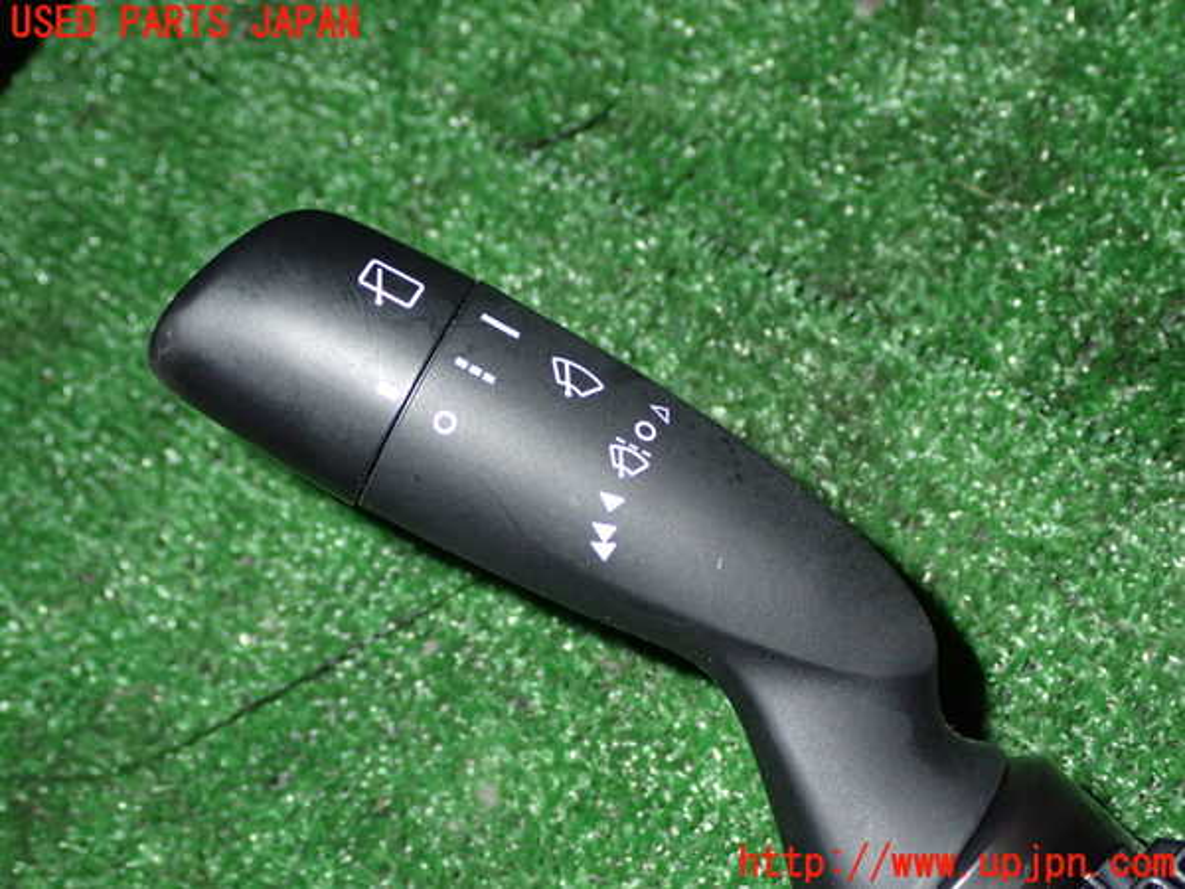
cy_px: 444
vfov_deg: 29.1
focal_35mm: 50
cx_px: 592
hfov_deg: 38.2
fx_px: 1712
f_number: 9
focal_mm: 9.01
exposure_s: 1/50
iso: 640
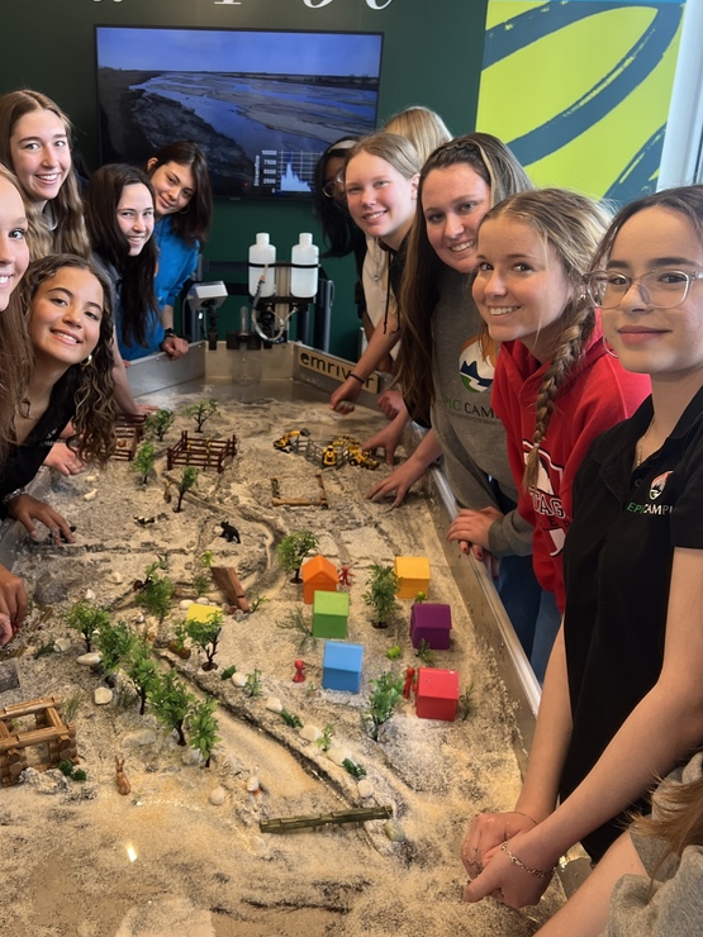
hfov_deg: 39.3
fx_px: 975
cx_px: 248
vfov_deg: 51.3
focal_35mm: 36
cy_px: 442
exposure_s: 1/120
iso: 125
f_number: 1.5
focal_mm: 5.7
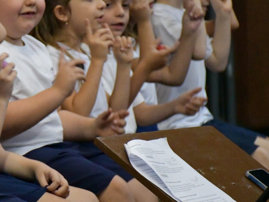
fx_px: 2239
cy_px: 71
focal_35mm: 288
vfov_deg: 5.2
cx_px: 16
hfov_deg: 6.9
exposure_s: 1/125
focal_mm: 95
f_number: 5.3
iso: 11400
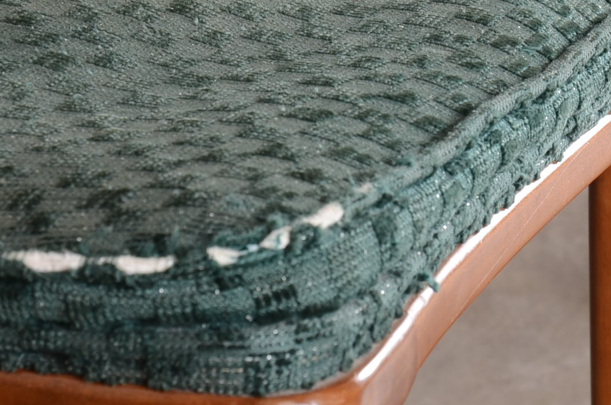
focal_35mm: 200
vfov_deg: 6.8
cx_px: 498
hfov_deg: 10.3
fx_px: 3387
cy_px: -33
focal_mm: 58
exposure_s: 1/100
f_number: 10
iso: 160
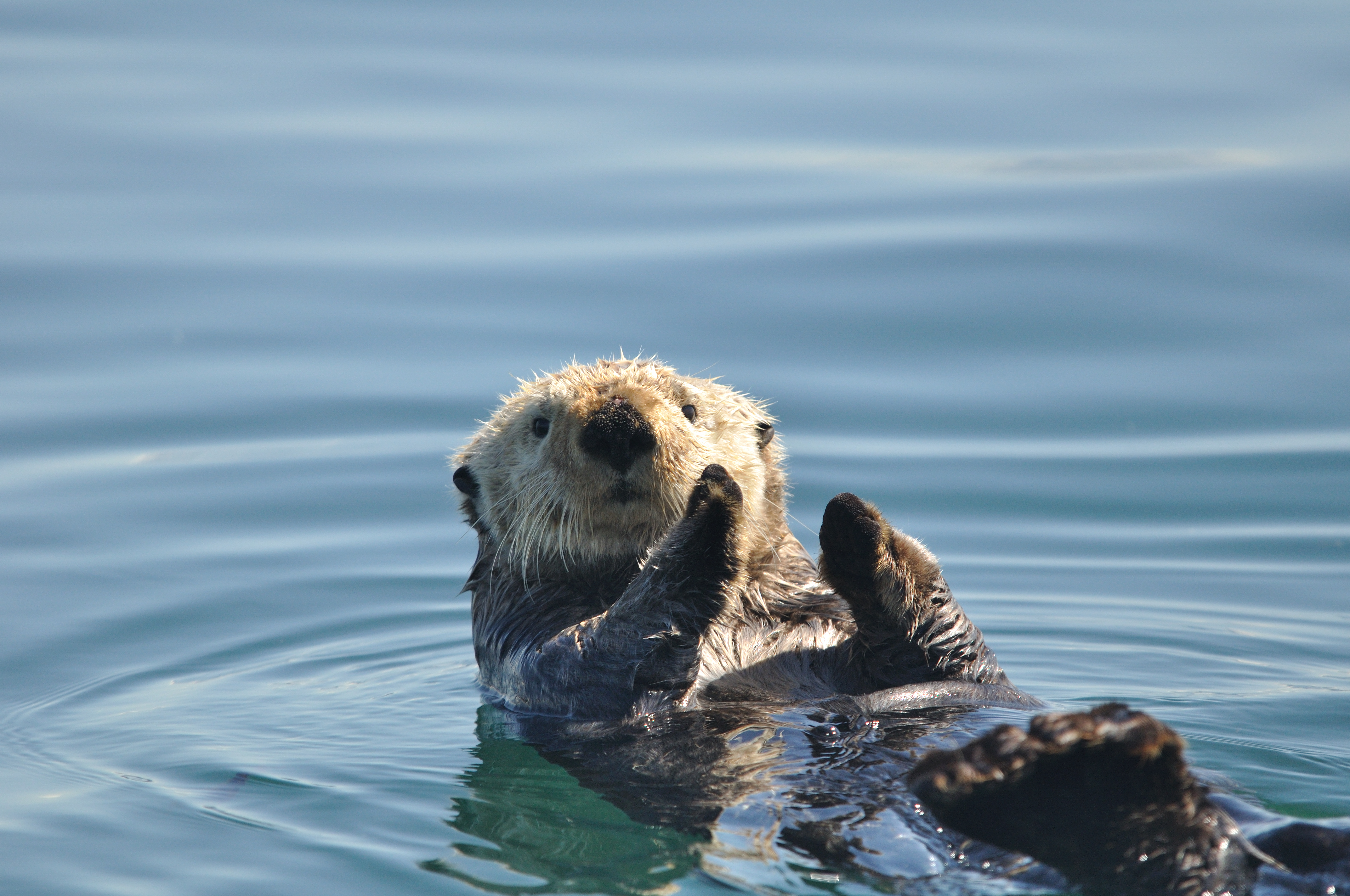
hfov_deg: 4.6
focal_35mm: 450
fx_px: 16854
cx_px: 675
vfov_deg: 3.0
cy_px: 448
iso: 400
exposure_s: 1/2000
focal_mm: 300
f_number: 5.6
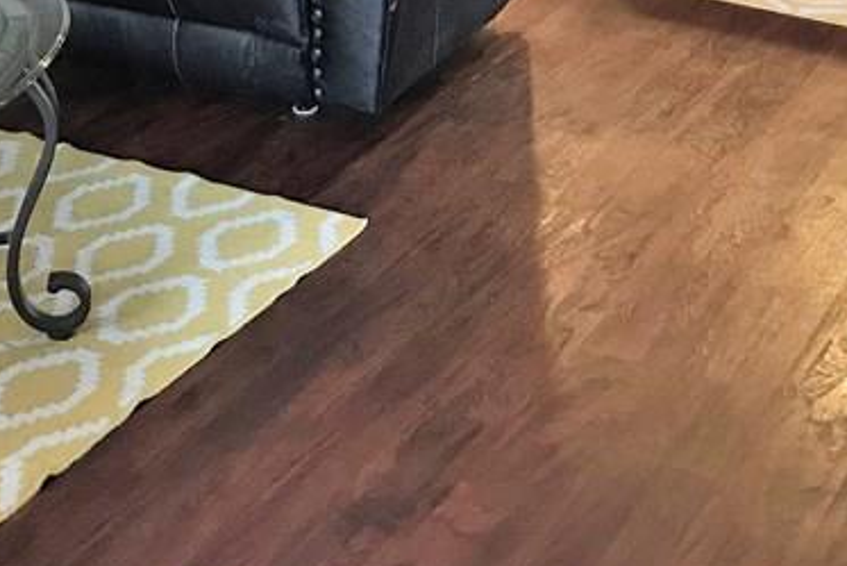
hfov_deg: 25.4
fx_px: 1883
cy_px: -277
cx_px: 436
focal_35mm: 80
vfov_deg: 15.7
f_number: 1.8
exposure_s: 1/11
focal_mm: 3.99
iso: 100
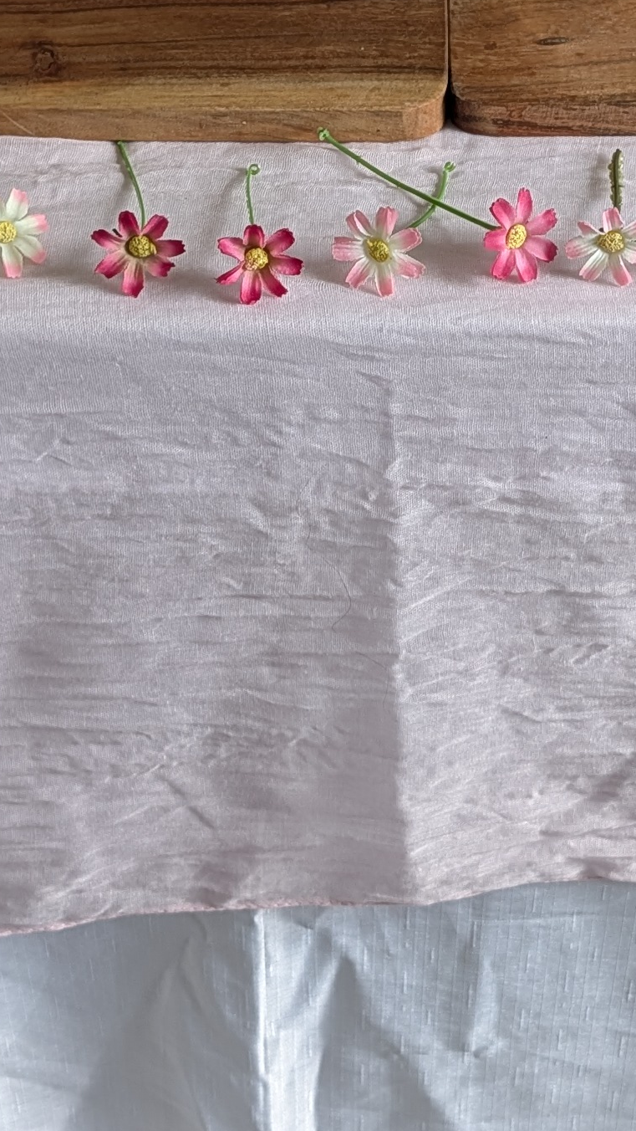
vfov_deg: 26.7
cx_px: 456
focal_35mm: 79
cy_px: 410
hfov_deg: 15.3
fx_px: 2367
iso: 30
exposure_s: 1/30
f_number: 1.68
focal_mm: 6.9
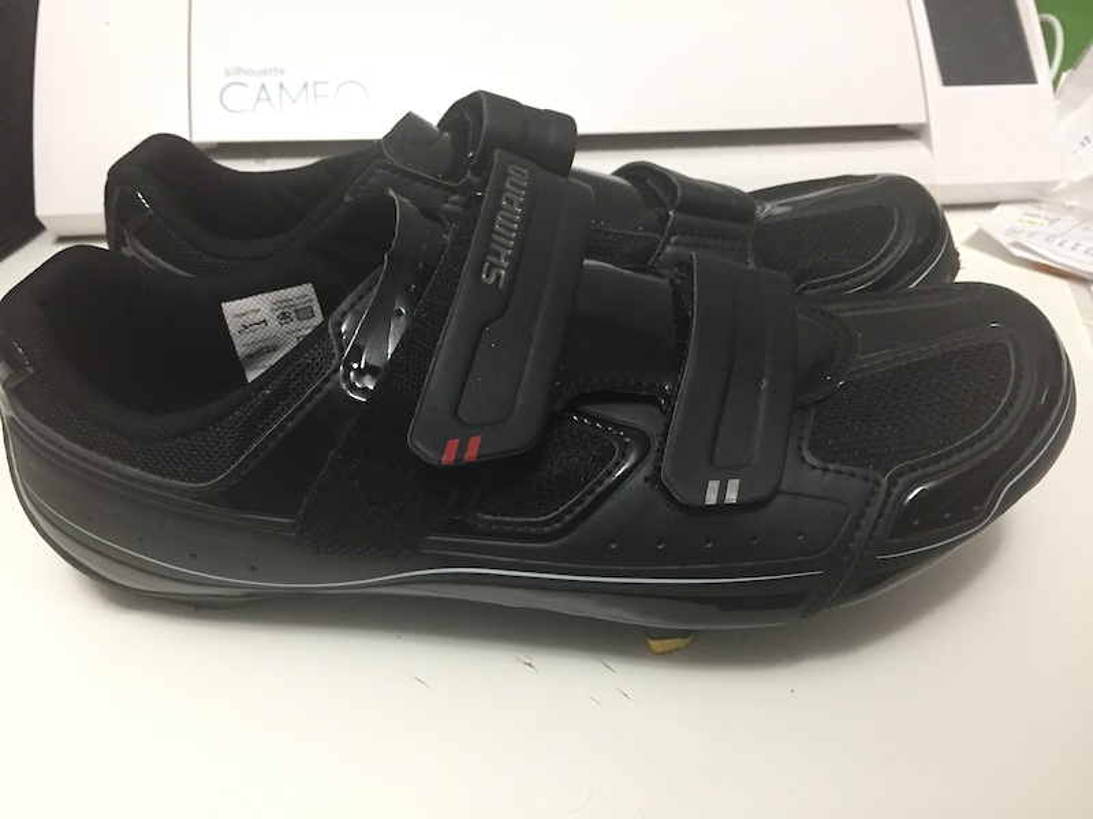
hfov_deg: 61.7
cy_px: 410
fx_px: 916
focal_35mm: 29
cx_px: 546
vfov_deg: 48.2
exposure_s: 1/24
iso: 250
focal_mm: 4.15
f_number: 2.2
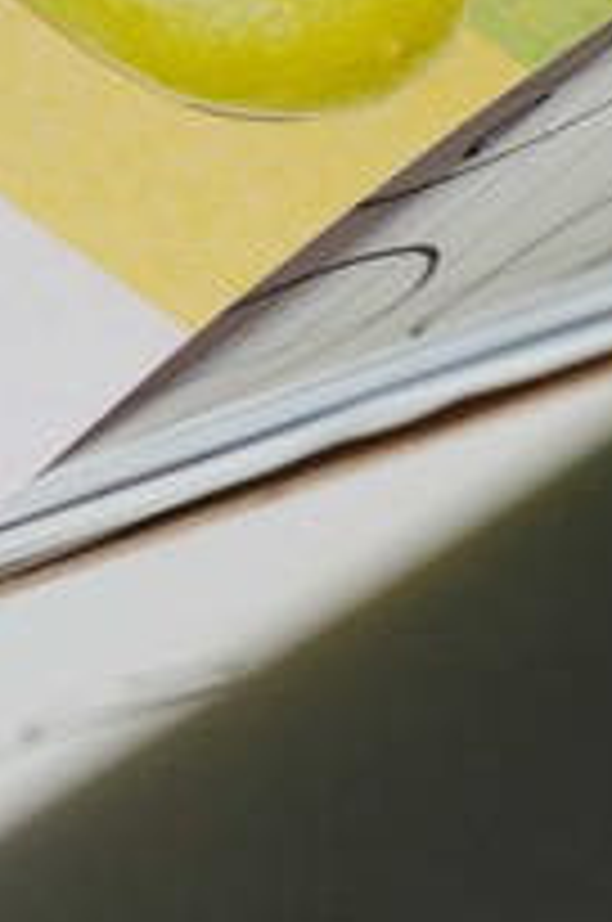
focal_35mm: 1320
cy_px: -684
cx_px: -1112
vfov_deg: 1.6
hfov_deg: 1.0
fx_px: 33772
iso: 500
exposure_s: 1/250
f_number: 2.8
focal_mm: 200
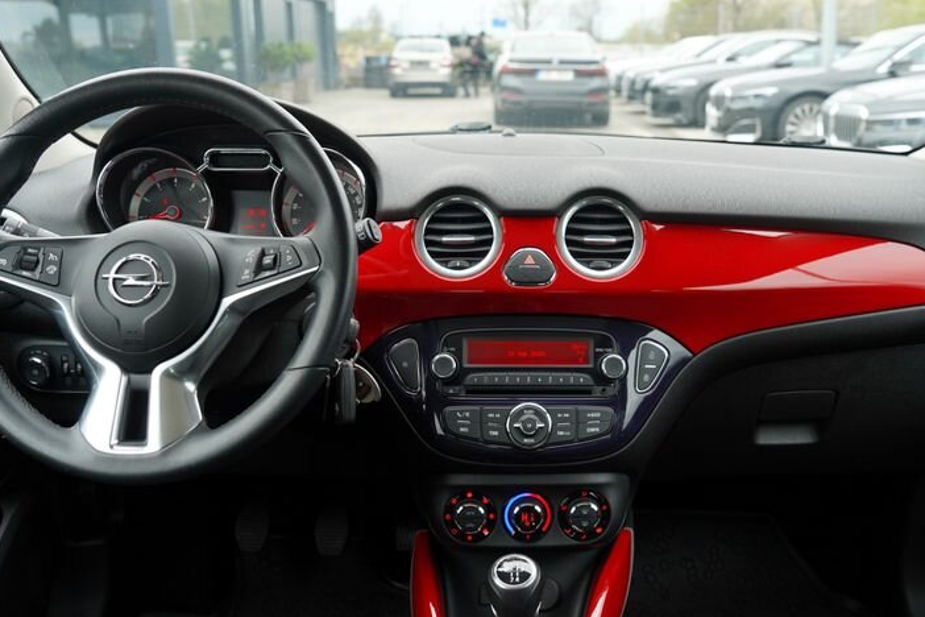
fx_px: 899
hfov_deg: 54.2
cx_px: 535
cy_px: 354
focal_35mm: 35
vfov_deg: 37.8
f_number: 4
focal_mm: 24
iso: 100
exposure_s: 1/60
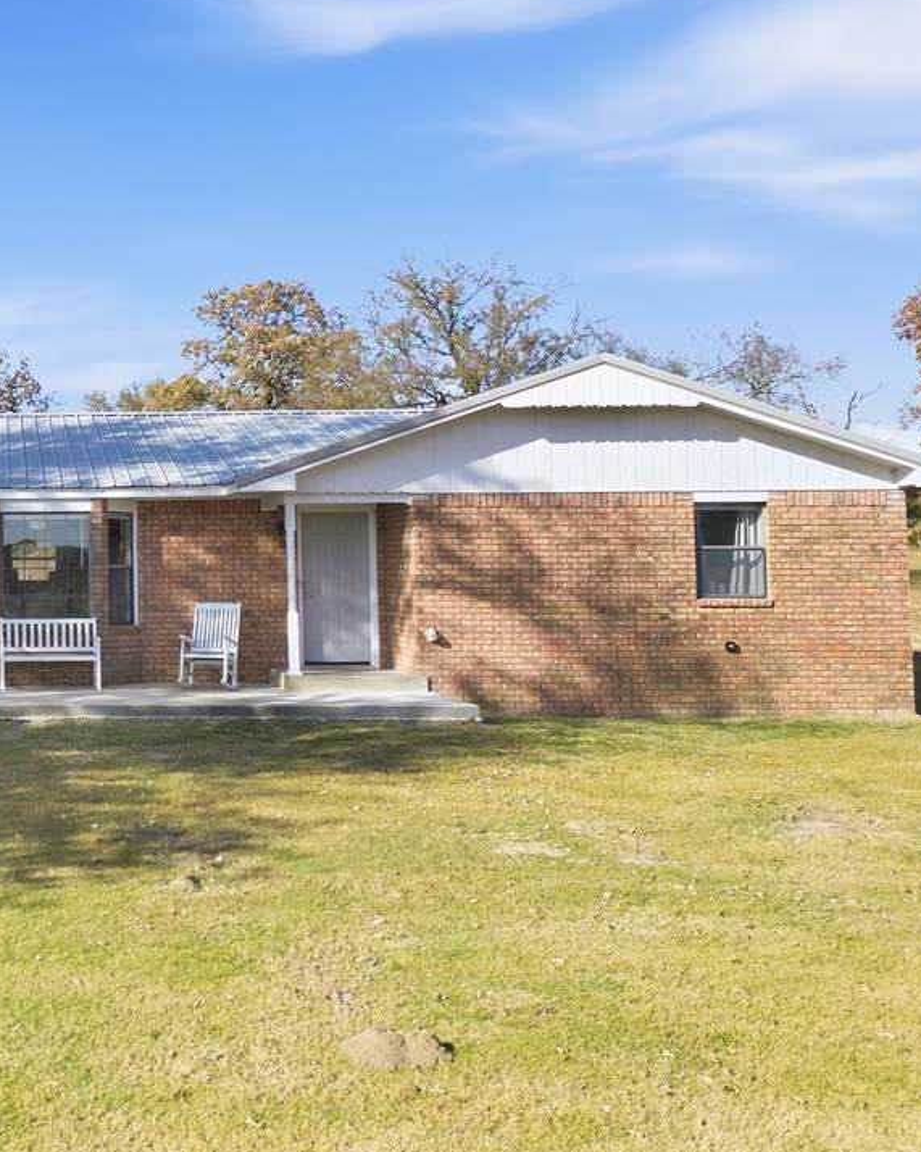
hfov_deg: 32.3
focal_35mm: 42
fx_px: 1431
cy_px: 518
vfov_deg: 43.8
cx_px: -39
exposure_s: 1/2000
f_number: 1.7
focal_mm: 6.7
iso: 100
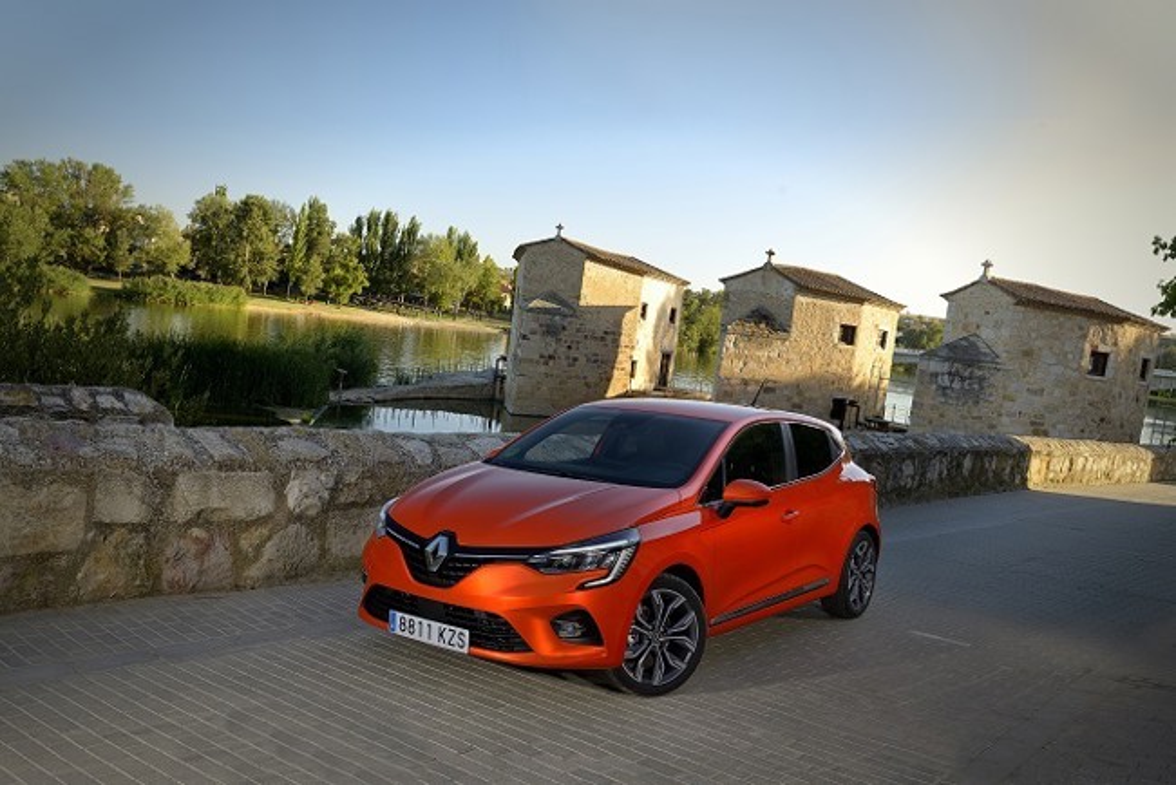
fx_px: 1013
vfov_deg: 42.4
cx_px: 588
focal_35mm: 31
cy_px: 392
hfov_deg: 60.3
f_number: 9
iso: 100
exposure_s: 1/30
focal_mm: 31
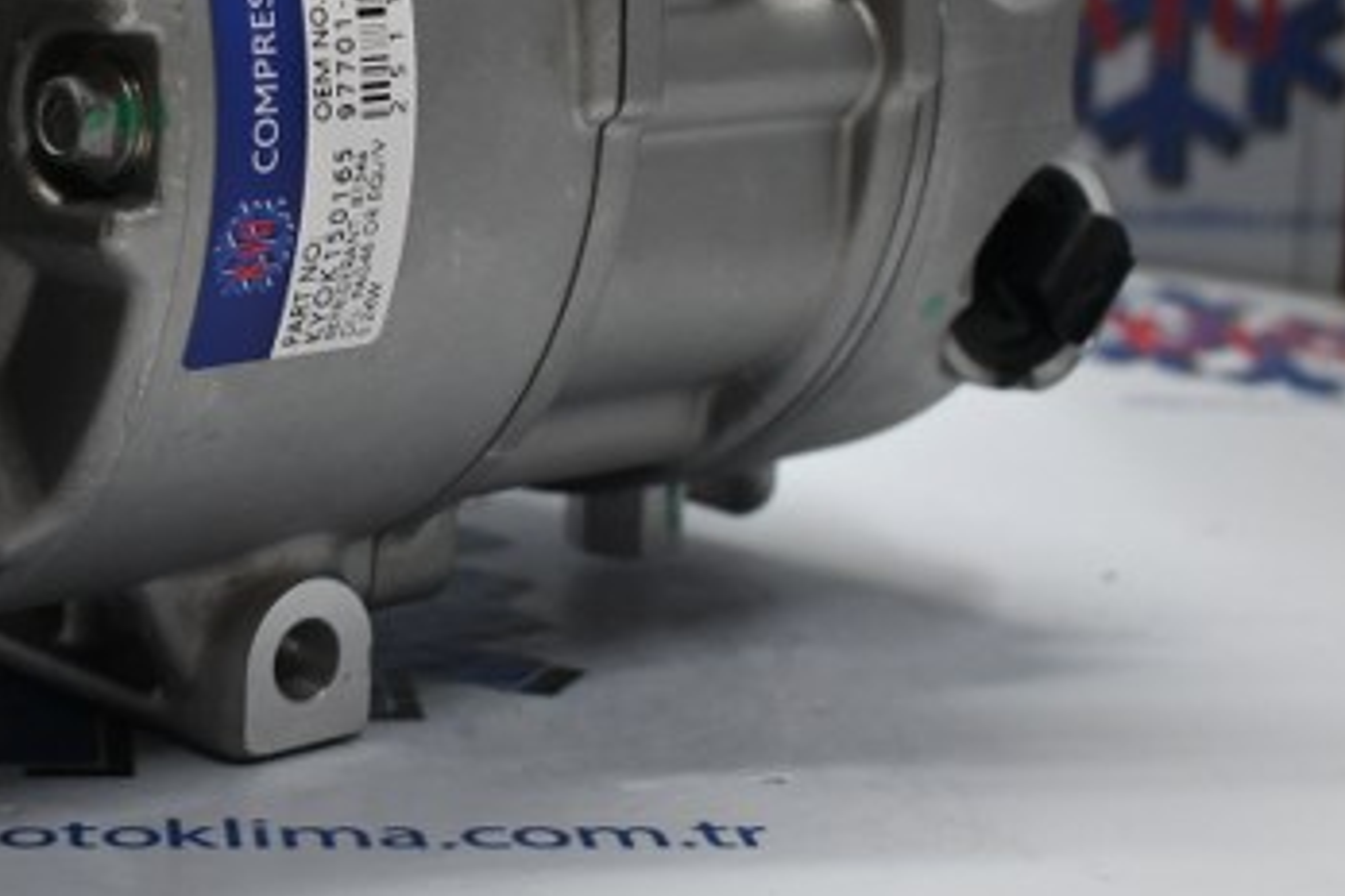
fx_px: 3218
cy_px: -33
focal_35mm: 86
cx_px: 151
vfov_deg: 15.5
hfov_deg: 23.0
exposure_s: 1/125
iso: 900
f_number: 4.2
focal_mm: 25
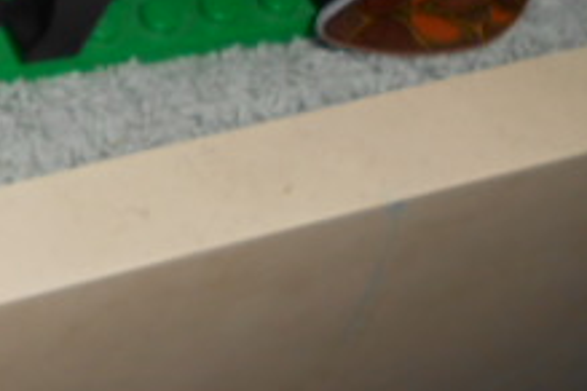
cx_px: -236
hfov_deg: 20.0
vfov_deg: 14.5
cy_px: -80
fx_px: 1484
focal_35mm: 91
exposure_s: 1/25
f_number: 11.9
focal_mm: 5.3
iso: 80
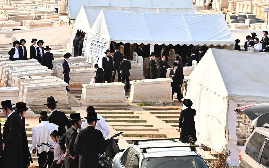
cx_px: 108
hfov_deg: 13.7
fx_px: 1122
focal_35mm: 153
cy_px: 62
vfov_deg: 8.6
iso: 320
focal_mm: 112
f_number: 10
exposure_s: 1/200
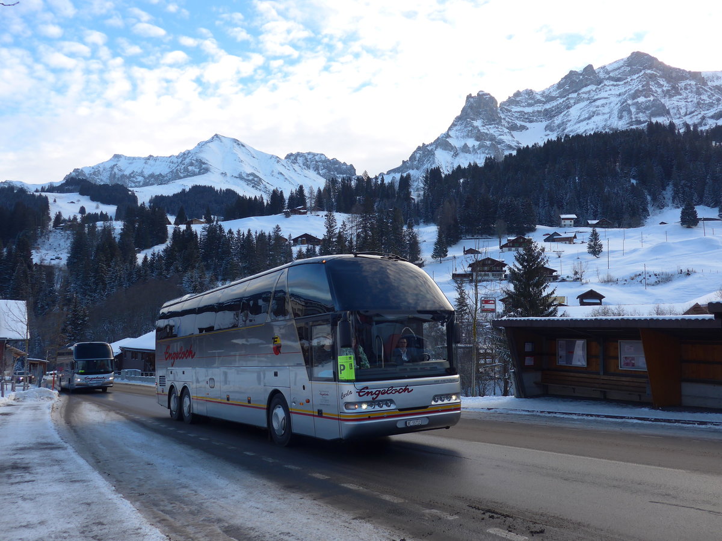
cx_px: 361
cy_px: 270
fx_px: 605
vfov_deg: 48.2
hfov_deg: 61.7
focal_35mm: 29
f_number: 2.8
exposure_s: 1/400
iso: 80
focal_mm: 6
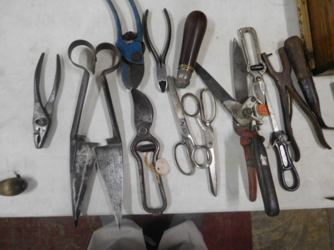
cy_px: 125
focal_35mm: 25
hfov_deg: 69.4
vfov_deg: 54.9
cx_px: 167
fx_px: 241
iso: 400
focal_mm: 4.5
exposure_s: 1/15
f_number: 3.4
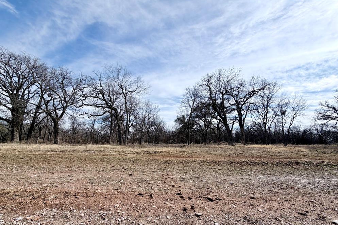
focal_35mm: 15
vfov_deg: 77.0
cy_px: 128
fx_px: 141
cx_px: 169
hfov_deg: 100.4
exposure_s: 1/1167
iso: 20
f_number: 2.2
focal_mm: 2.22
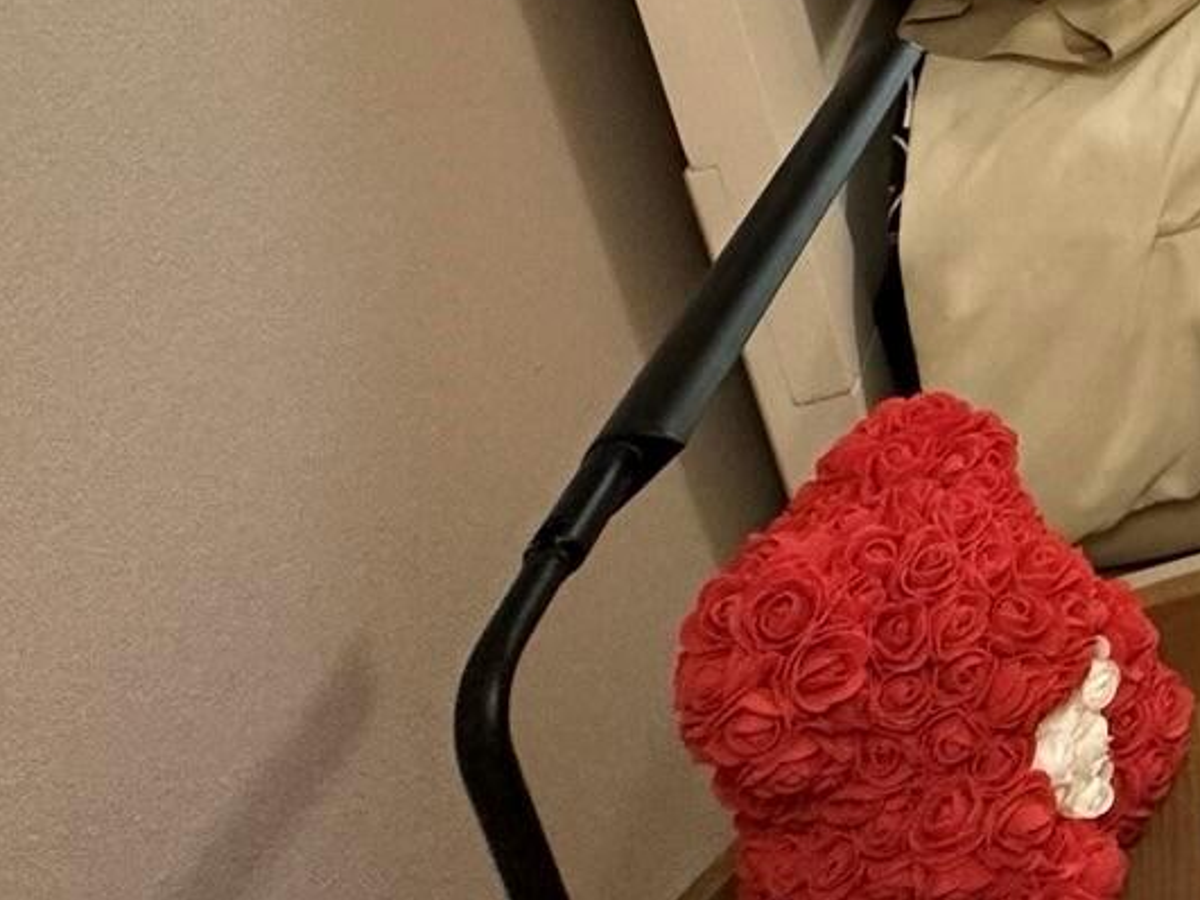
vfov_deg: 22.7
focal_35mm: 54
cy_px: -398
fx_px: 1872
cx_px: 2131
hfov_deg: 22.3
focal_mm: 2.22
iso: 200
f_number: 2.2
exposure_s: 1/60
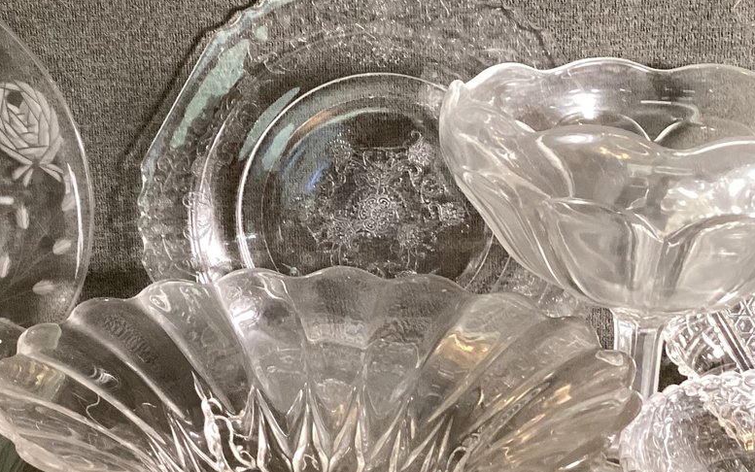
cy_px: 269
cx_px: 294
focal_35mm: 64
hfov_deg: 31.9
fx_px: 1317
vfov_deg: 20.3
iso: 250
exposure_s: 1/60
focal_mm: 3.3
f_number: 2.4
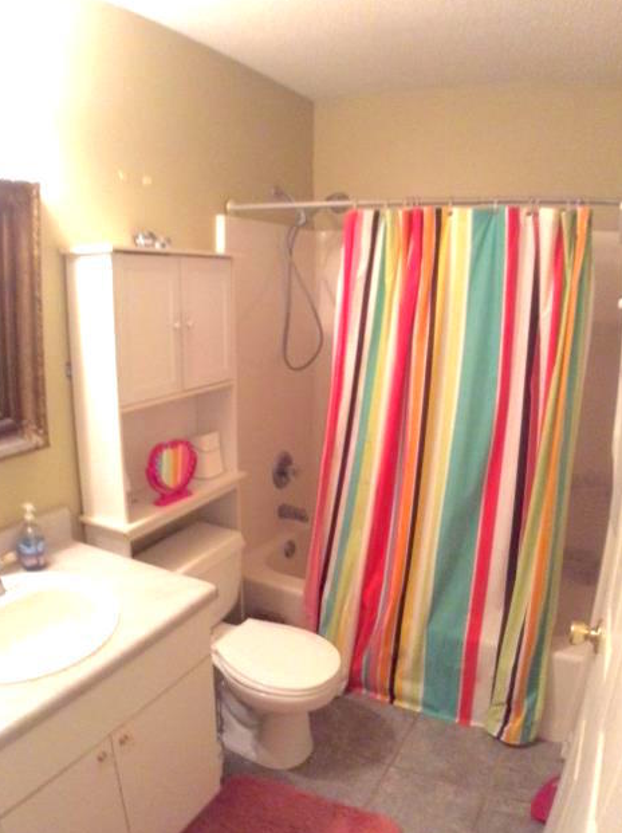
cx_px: 315
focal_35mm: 33
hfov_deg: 42.9
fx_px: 793
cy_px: 420
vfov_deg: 55.4
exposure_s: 1/17
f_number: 2.4
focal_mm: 3.3
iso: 320
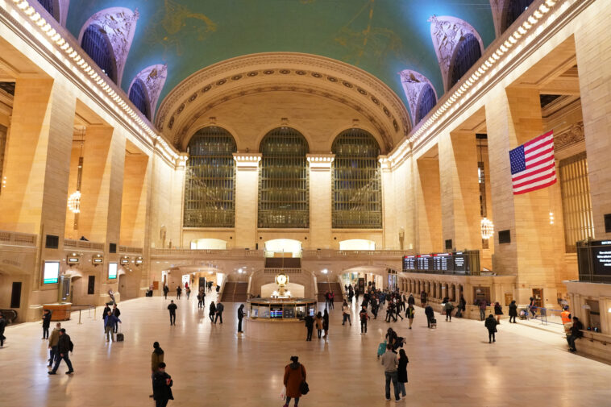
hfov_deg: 73.8
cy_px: 204
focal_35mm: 24
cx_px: 306
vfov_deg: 53.1
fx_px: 407
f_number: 3.5
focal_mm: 24
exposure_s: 1/125
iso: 8000
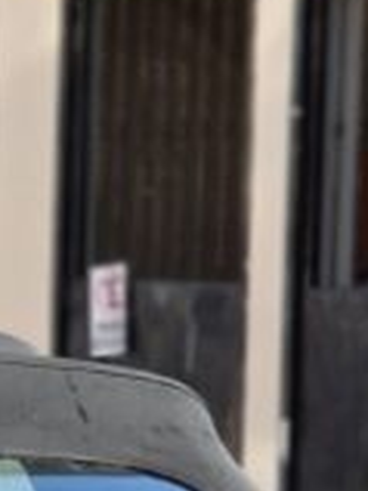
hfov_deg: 3.3
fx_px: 6316
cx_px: -359
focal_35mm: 445
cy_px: 991
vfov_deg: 4.4
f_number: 2.4
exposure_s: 1/927
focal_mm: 7.9
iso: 50
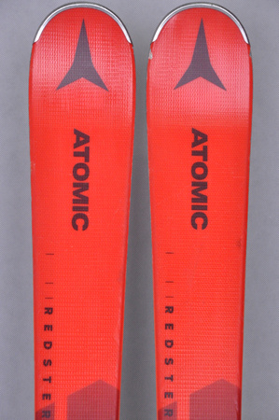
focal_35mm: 158
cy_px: 210
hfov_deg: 8.7
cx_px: 140
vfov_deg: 13.1
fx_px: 1835
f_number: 9.5
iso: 3200
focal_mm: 105
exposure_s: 1/125
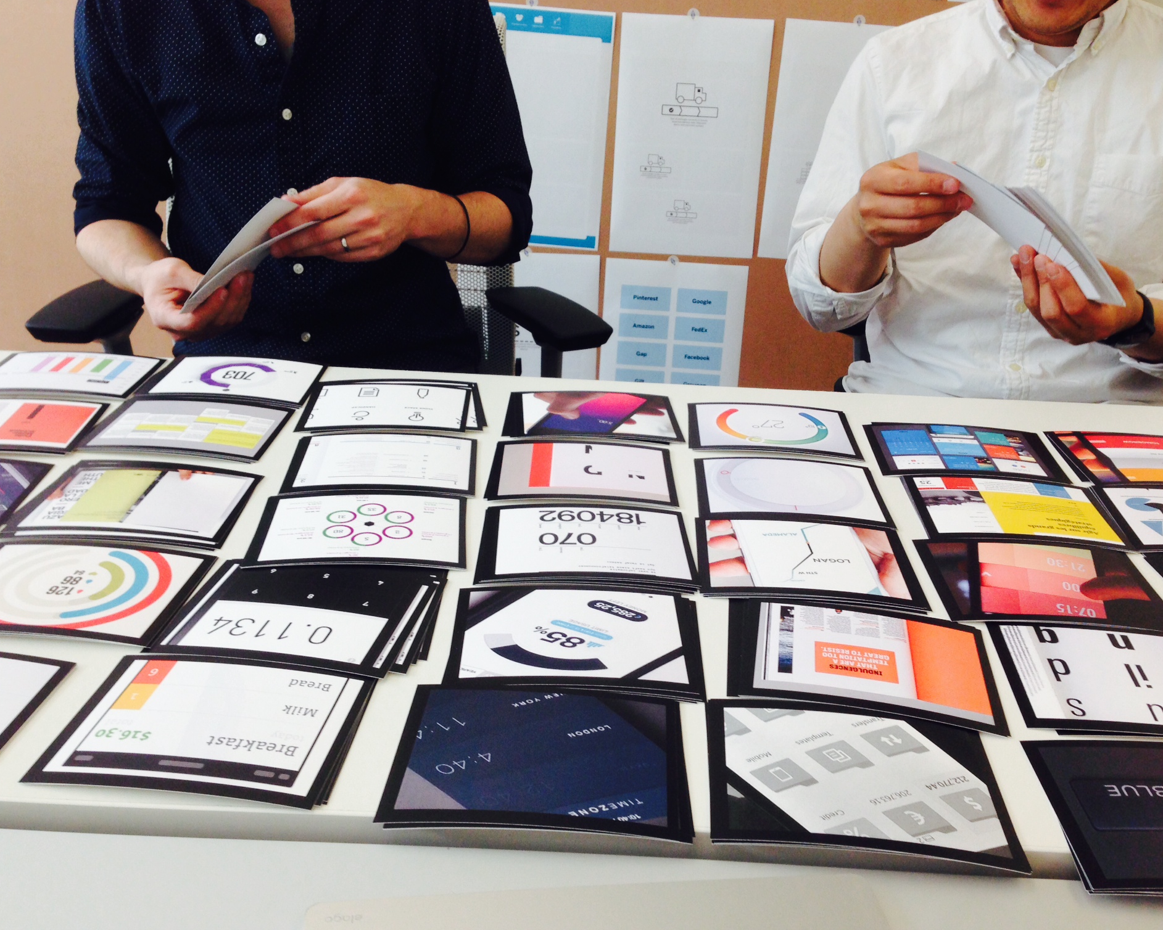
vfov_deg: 42.2
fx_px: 1205
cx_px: 583
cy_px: 467
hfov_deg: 51.5
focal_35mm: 35
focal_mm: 4.12
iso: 64
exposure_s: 1/60
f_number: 2.4
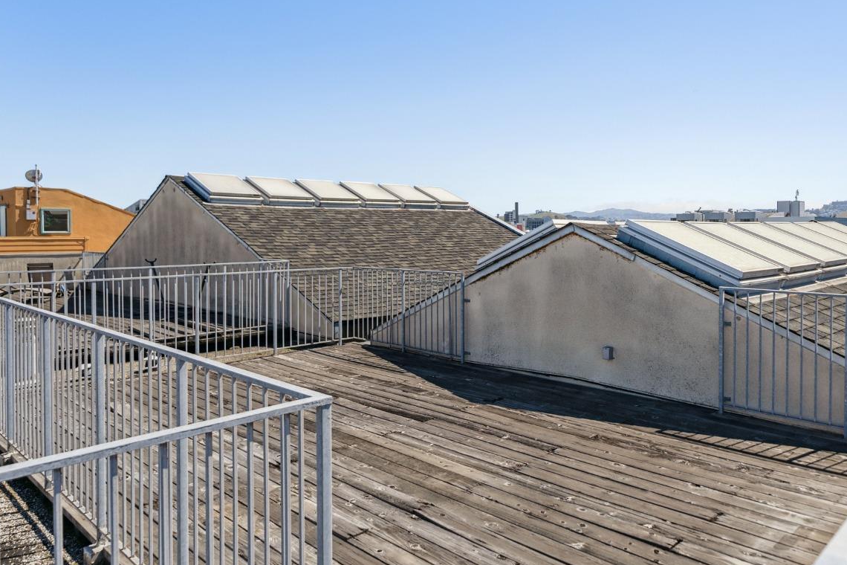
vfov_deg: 51.1
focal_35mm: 25
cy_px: 238
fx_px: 588
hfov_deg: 70.8
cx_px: 504
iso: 100
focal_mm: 19
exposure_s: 1/1000
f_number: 4.5
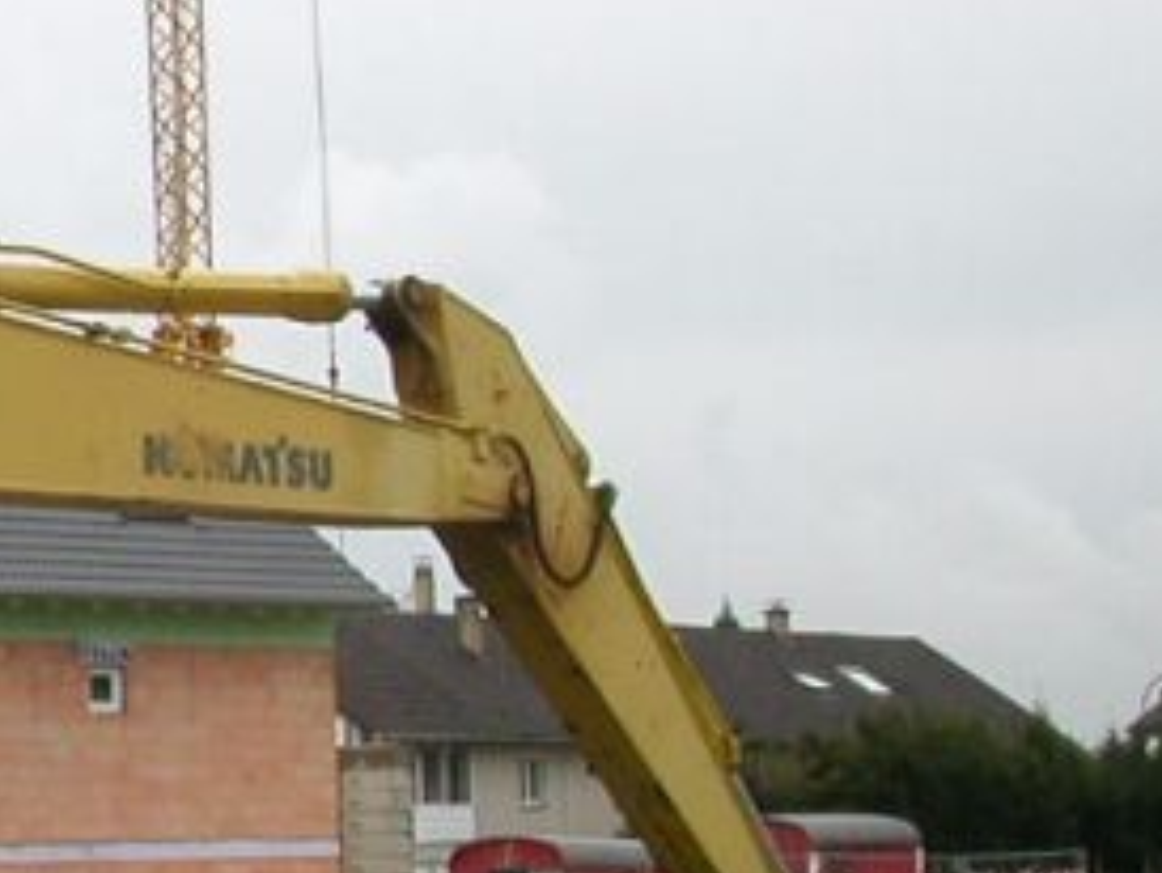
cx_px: -348
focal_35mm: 108
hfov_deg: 17.1
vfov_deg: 13.6
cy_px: 746
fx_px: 3629
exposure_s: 1/218
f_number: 4.5
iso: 100
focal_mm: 5.6
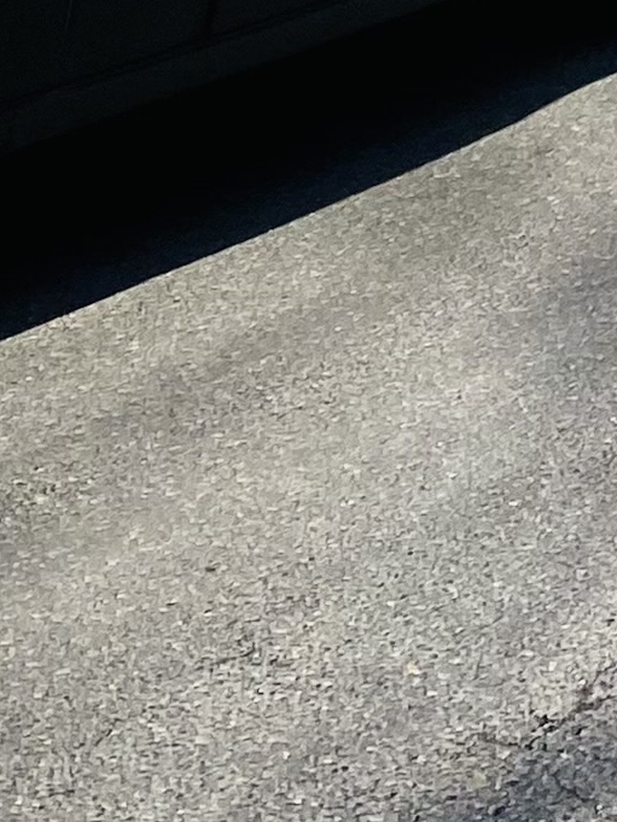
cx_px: 1281
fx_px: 3659
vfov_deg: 11.0
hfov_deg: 9.0
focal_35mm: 154
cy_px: -1078
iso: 32
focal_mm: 4.25
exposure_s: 1/2222
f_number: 1.8
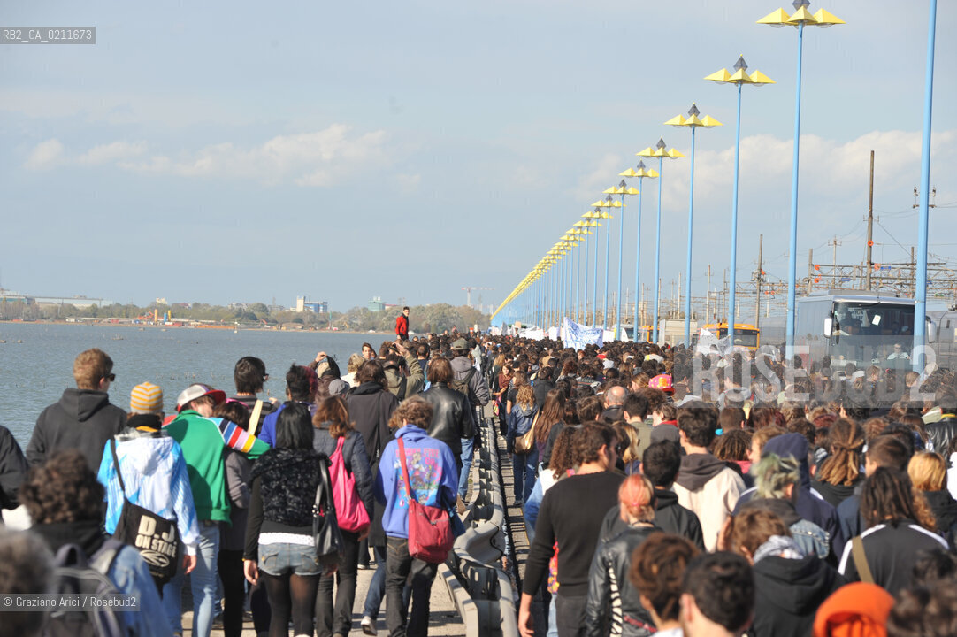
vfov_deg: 9.5
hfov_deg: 14.2
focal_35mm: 145
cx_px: 478
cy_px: 318
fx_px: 3852
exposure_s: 1/400
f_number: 10
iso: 200
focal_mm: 145
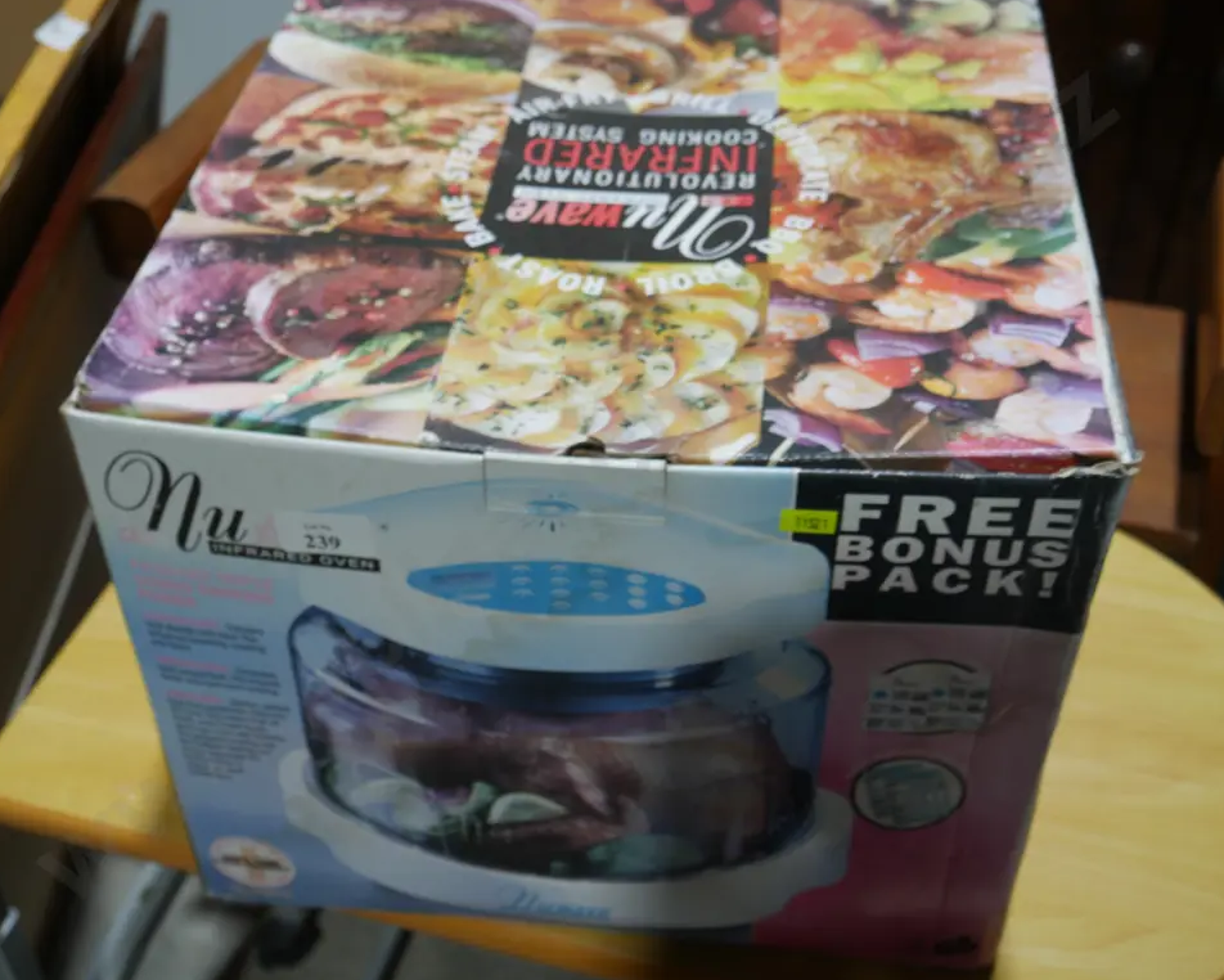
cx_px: 576
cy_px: 489
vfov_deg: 35.7
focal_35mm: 42
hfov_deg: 43.8
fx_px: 1522
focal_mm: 20
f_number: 4.5
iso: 200
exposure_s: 1/60
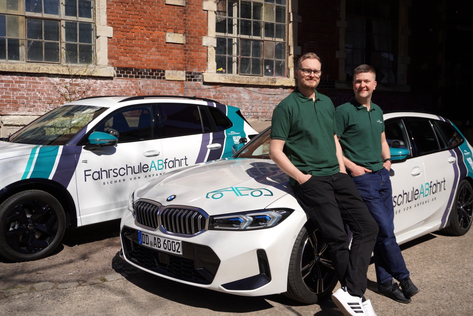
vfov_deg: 35.5
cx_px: 236
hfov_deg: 51.3
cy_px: 158
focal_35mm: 38
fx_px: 493
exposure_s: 1/1000
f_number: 5.6
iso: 100
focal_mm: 25
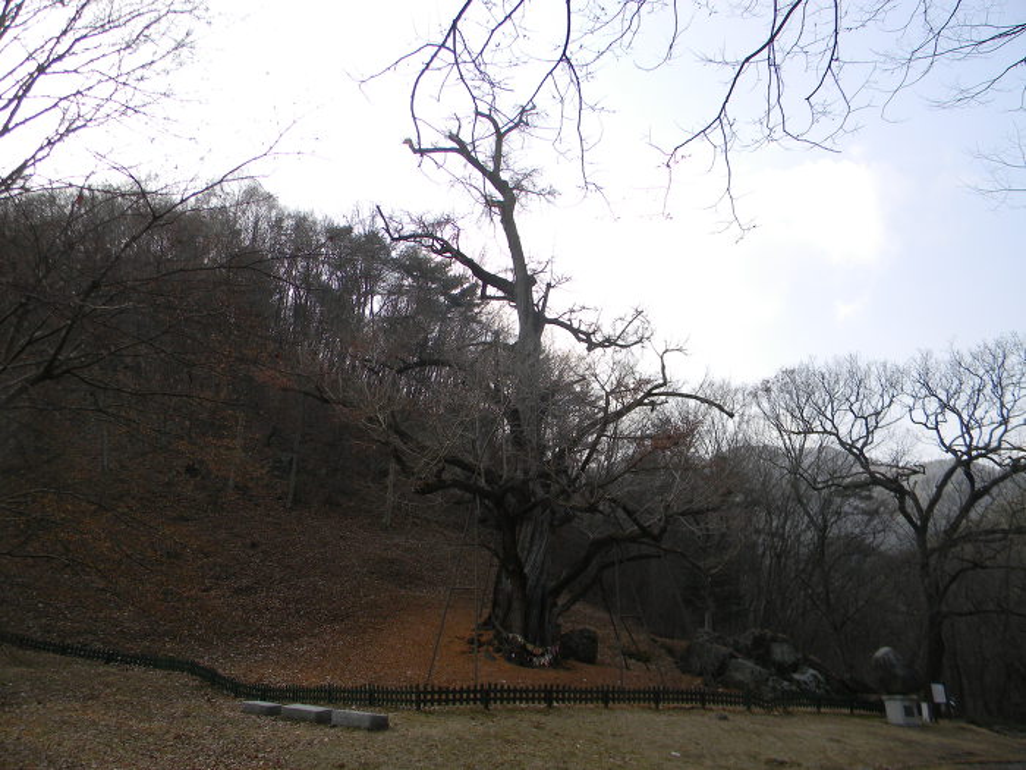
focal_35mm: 28
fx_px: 830
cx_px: 513
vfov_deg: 49.7
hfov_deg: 63.4
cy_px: 385
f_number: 3.5
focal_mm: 5
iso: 80
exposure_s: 1/381
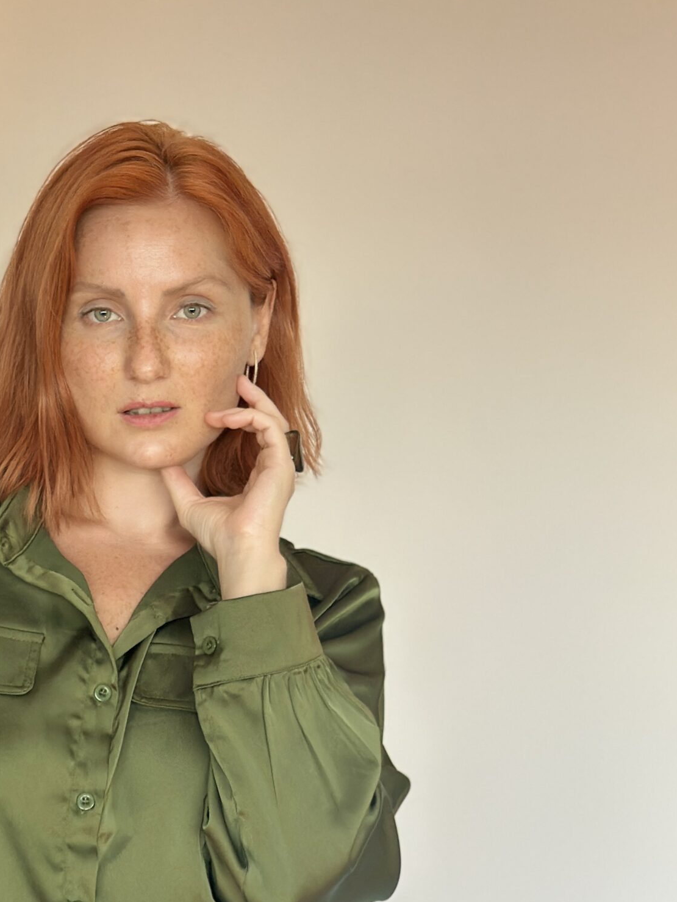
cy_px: 778
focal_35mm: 83
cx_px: 154
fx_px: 2164
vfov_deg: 23.1
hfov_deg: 17.7
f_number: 1.78
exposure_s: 1/100
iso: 125
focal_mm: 6.86
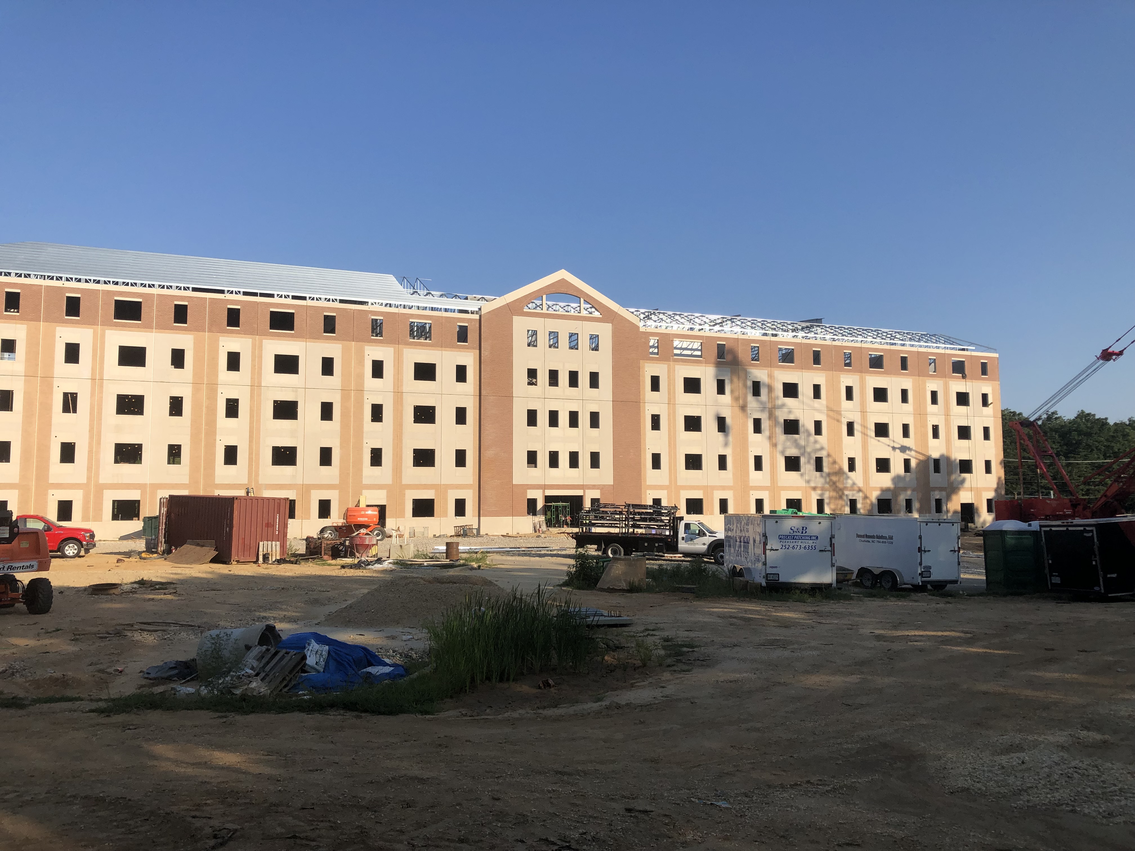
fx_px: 918
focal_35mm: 28
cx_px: 568
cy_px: 426
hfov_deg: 63.4
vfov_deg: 49.7
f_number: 1.8
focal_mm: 3.99
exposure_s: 1/2558
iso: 20
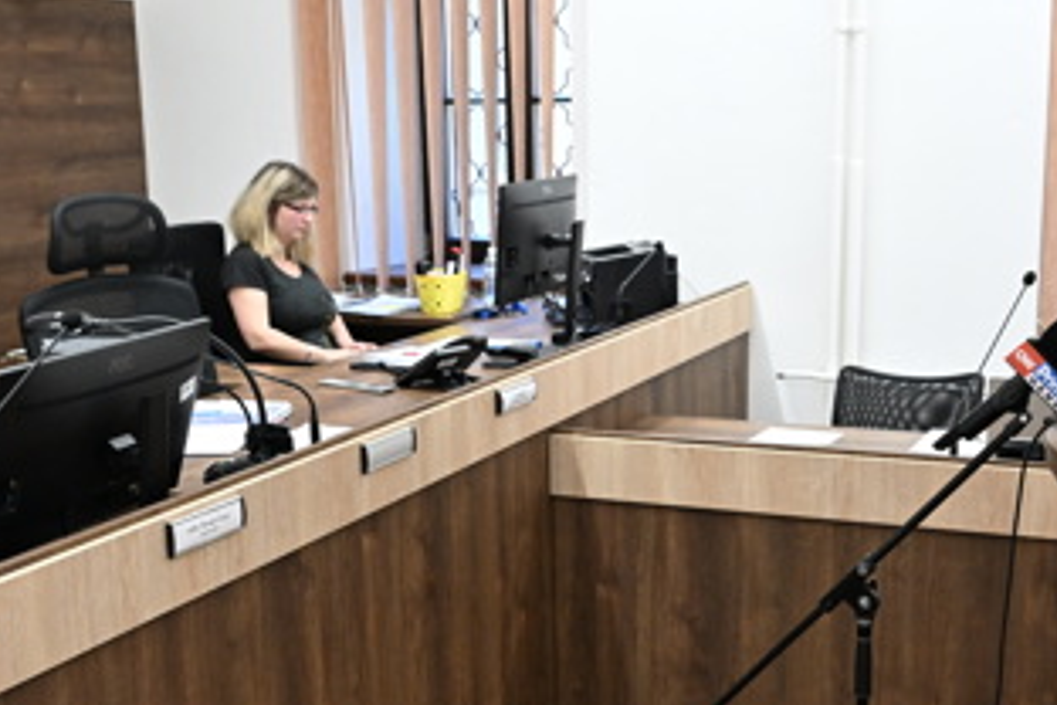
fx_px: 1556
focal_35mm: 53
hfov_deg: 37.5
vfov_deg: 25.4
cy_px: 451
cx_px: 600
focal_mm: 24
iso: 3200
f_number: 5
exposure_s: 1/250
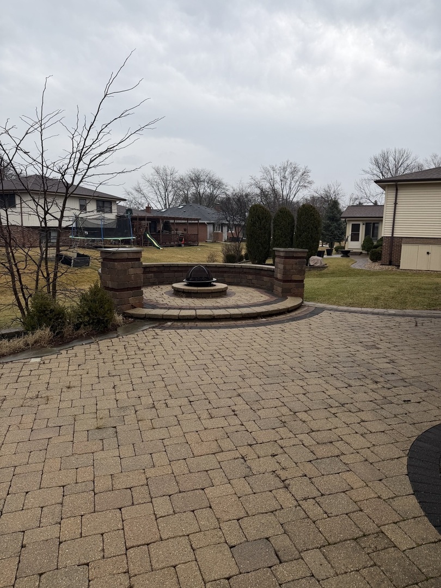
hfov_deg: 56.8
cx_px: 220
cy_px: 294
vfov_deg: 71.6
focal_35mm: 24
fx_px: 408
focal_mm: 6.76
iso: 80
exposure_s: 1/878
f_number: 1.78
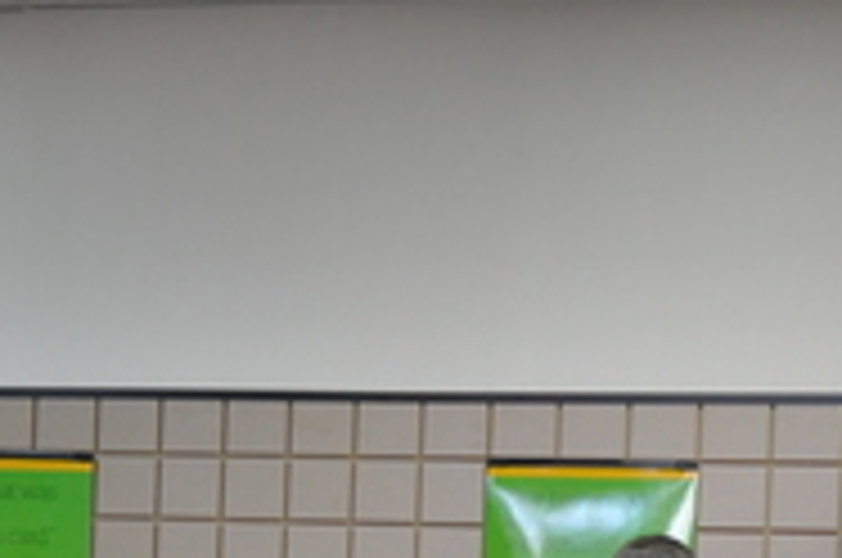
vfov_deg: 8.0
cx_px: -353
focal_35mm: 169
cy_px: 677
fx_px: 3946
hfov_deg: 11.7
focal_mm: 34
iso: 1600
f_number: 4.2
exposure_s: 1/125
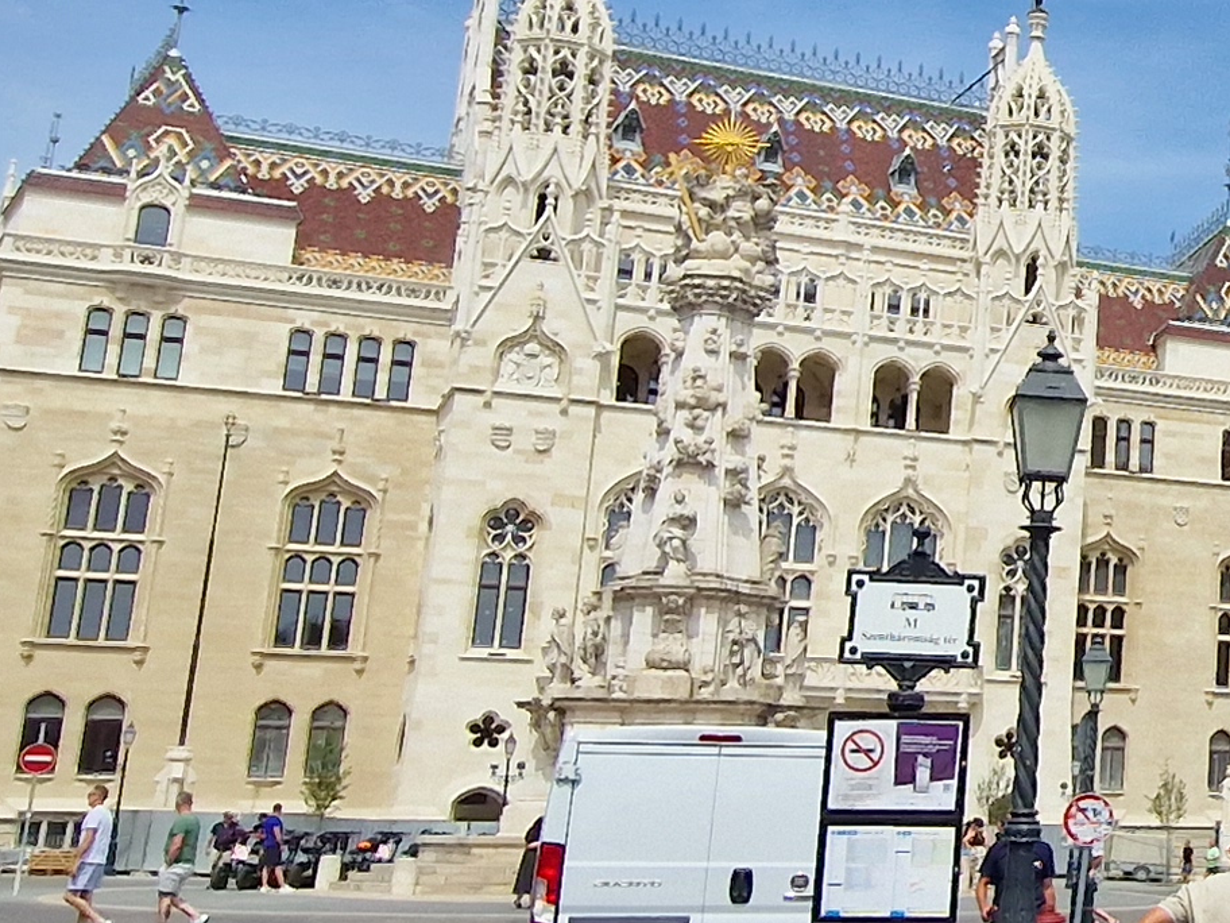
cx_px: 1562
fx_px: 2025
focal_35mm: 57
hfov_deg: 28.3
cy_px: 318
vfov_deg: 25.5
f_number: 2.2
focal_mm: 2.2
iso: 50
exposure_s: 1/3296
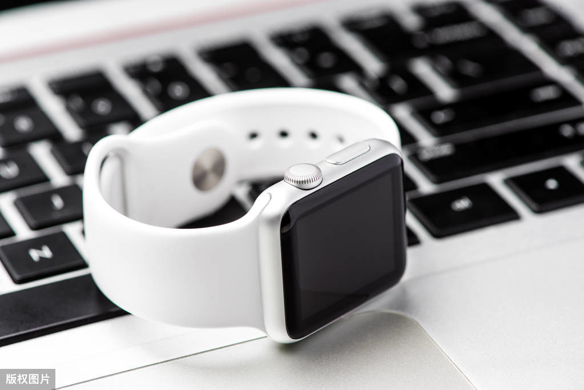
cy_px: 195
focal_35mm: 105
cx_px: 292
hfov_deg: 19.4
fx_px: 1704
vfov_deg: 13.1
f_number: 10
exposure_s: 1/160
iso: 100
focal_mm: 105
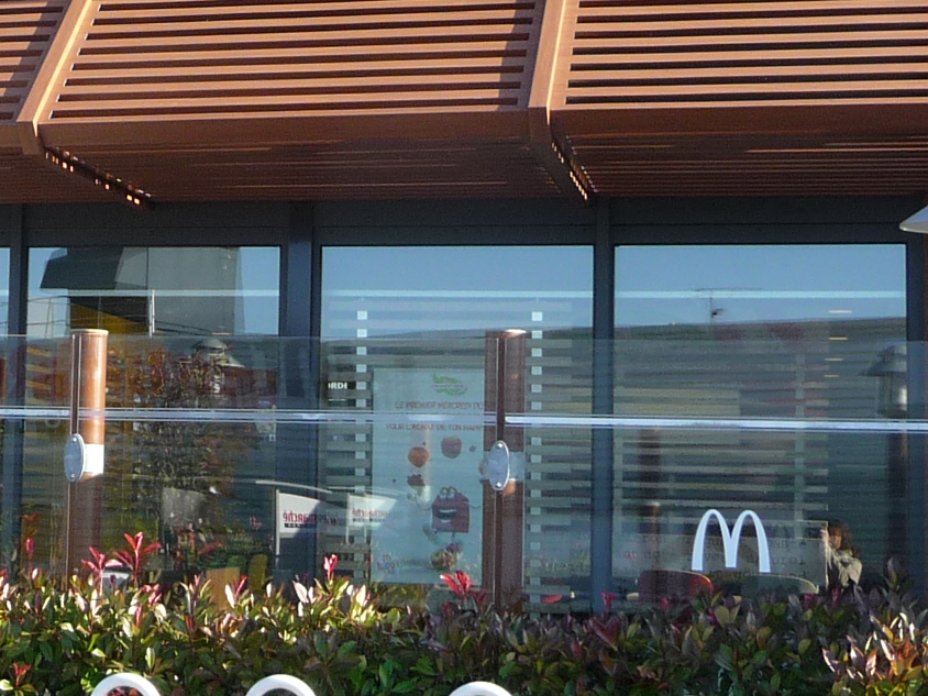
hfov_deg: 21.5
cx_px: 23
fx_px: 2359
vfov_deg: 16.8
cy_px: 319
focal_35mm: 88
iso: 100
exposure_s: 1/250
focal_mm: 4.7
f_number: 3.3
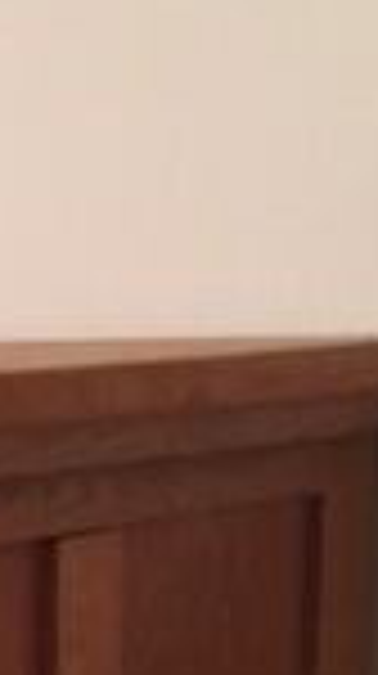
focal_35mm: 135
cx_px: -454
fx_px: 2414
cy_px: 846
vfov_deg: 15.3
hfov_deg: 8.4
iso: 400
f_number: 2.2
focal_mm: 4.15
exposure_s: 1/17
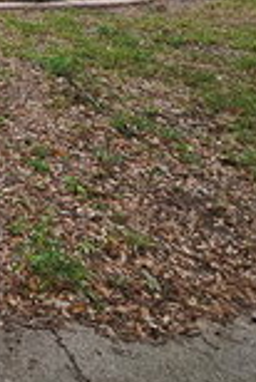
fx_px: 479
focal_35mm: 45
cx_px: -194
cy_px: -82
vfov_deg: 34.4
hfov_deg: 21.2
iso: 50
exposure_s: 1/227
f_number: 2.2
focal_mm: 2.2
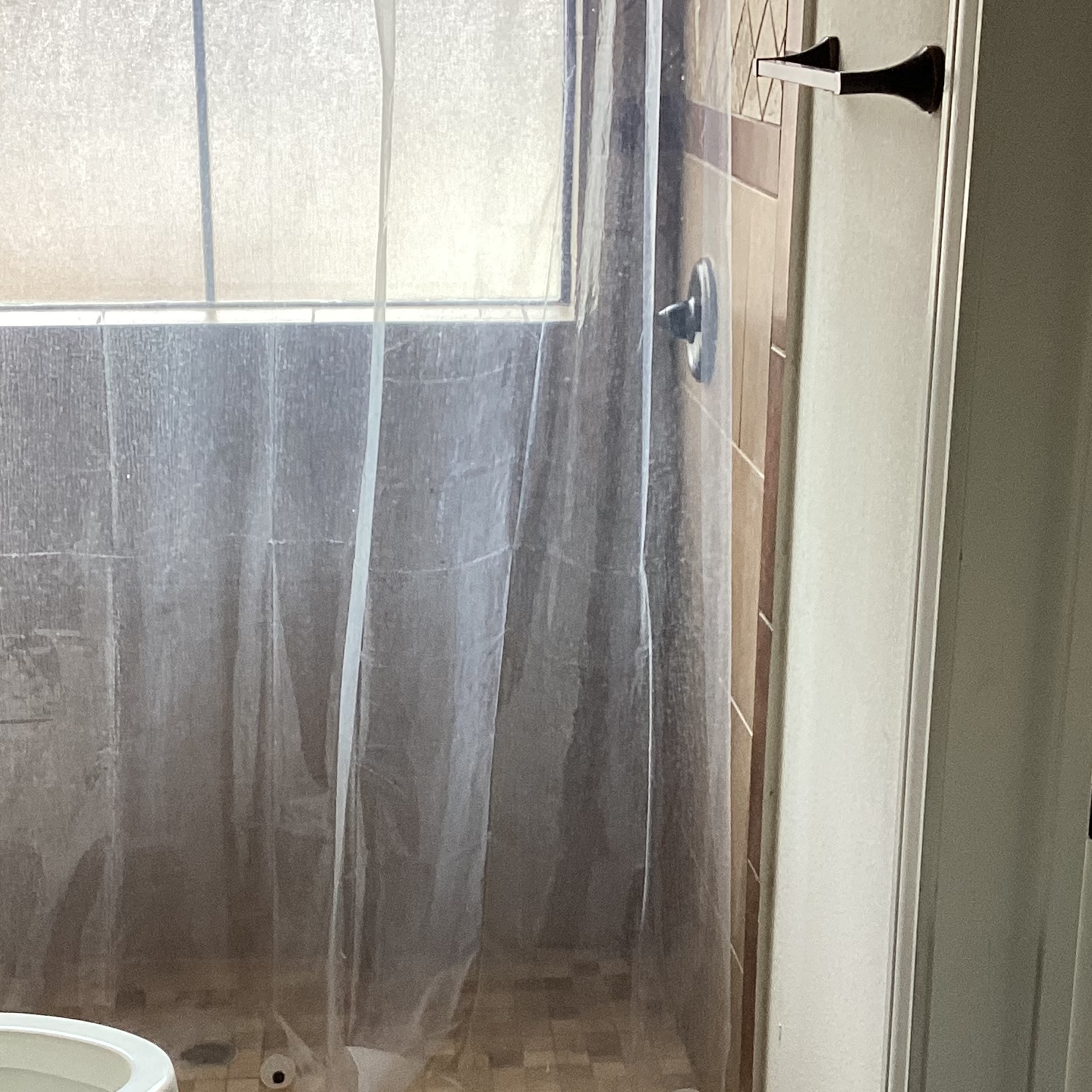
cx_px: 419
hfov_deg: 28.5
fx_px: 2141
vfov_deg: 28.5
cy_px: 653
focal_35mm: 60
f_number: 2.4
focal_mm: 3.3
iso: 64
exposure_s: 1/50
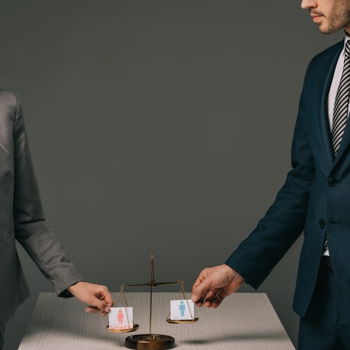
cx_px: 154
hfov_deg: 11.0
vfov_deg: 11.0
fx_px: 1819
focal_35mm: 159
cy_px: 122
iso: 100
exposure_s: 1/200
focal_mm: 90
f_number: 7.1
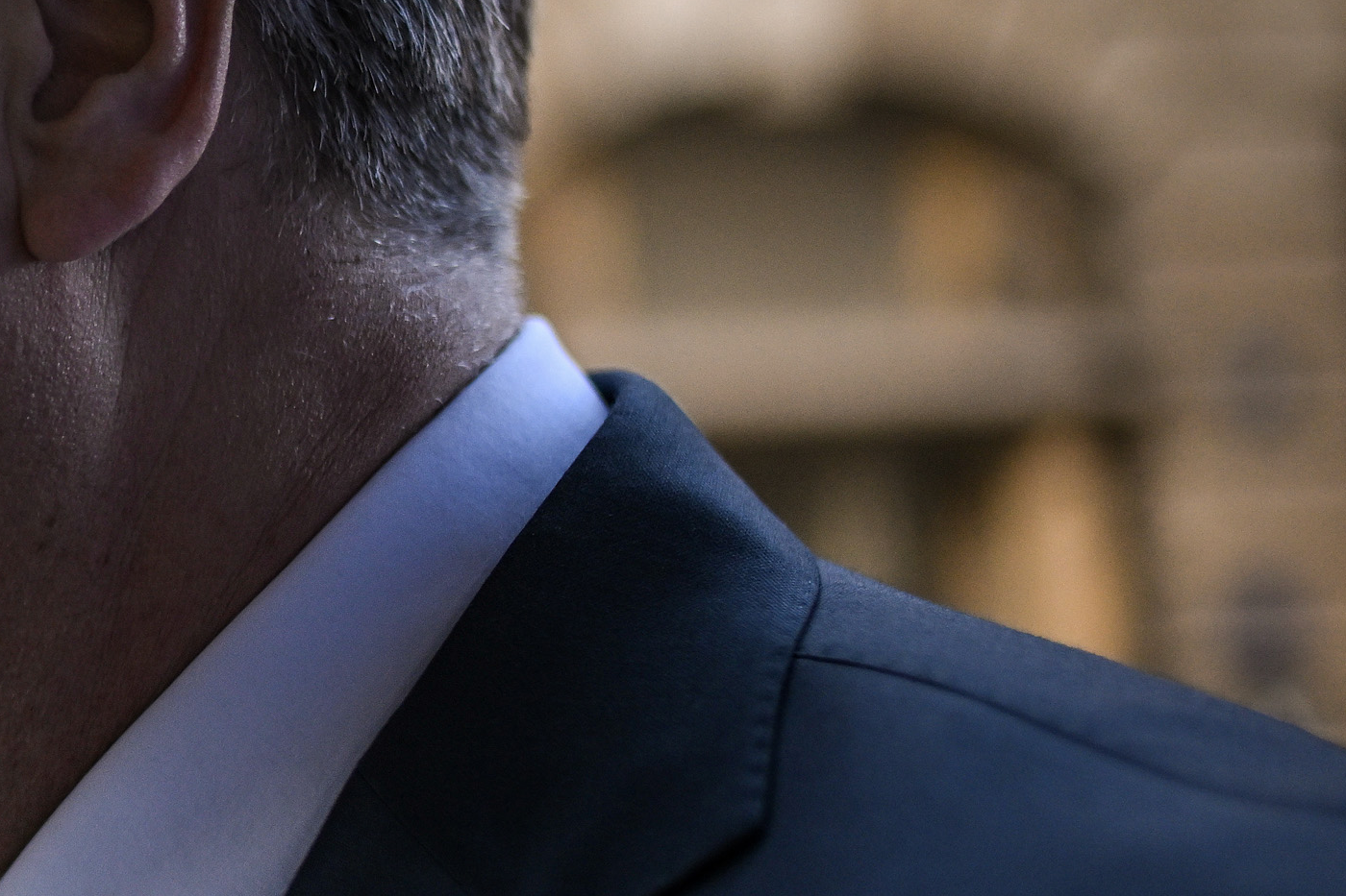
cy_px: 557
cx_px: -488
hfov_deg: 18.7
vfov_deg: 13.7
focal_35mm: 100
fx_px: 3738
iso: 640
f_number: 1.4
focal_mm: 35
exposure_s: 1/2000
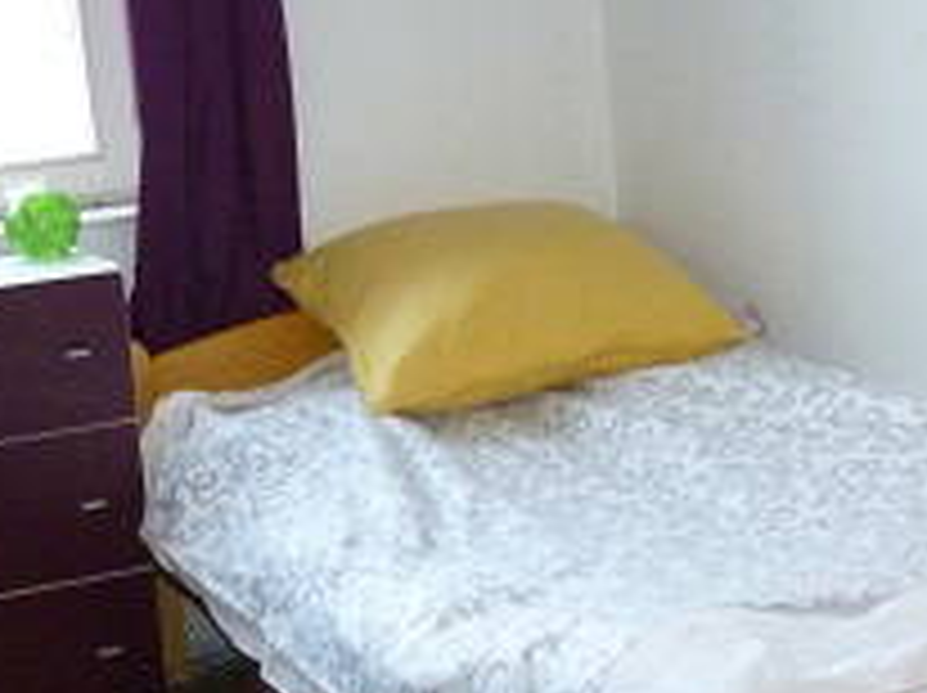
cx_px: 608
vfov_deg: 17.3
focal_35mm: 85
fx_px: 2274
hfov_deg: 23.0
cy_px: 349
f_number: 3.1
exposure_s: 1/60
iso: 400
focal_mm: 4.5
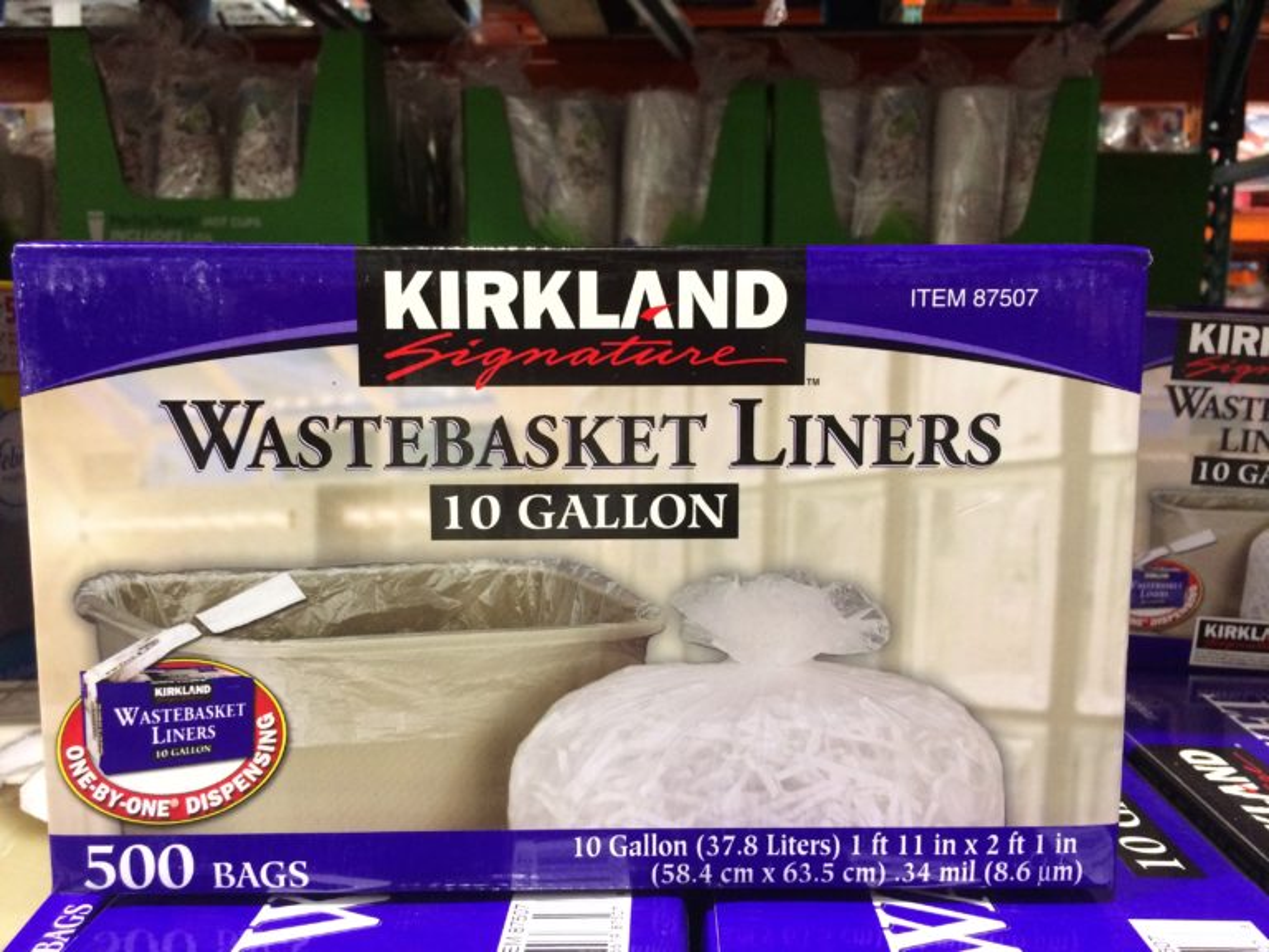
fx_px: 1063
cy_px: 476
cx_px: 634
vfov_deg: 48.2
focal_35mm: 29
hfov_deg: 61.7
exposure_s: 1/30
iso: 200
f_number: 2.2
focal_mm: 4.15
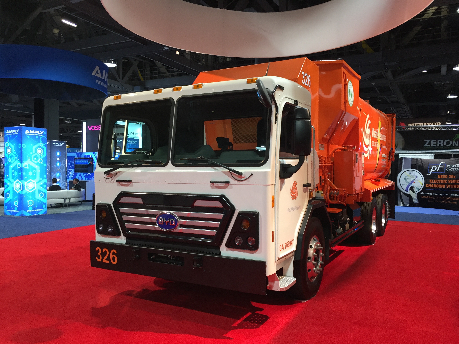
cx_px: 230
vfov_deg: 48.2
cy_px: 172
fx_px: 385
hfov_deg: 61.7
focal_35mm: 29
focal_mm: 4.15
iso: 80
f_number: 2.2
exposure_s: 1/30
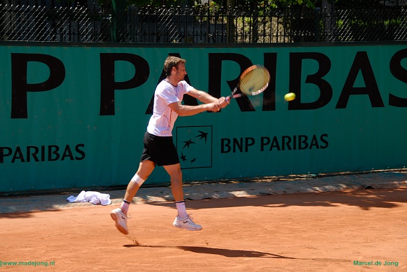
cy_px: 140
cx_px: 196
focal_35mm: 128
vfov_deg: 10.7
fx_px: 1448
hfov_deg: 16.0
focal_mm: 82
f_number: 5.6
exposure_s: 1/250
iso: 100
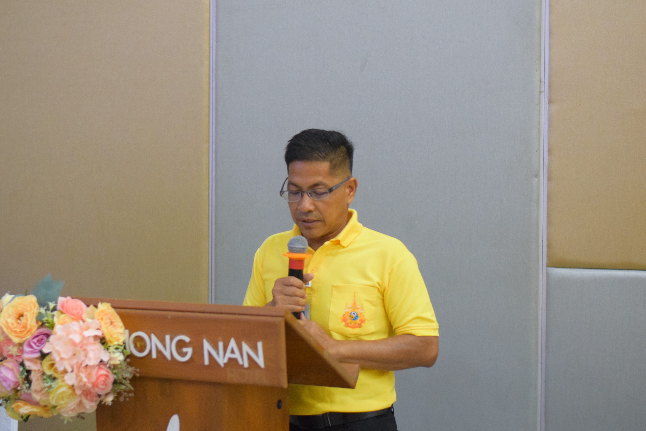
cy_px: 216
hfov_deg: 27.0
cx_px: 323
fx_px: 1346
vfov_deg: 18.2
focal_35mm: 75
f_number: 2.5
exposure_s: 1/160
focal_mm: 50
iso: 3200
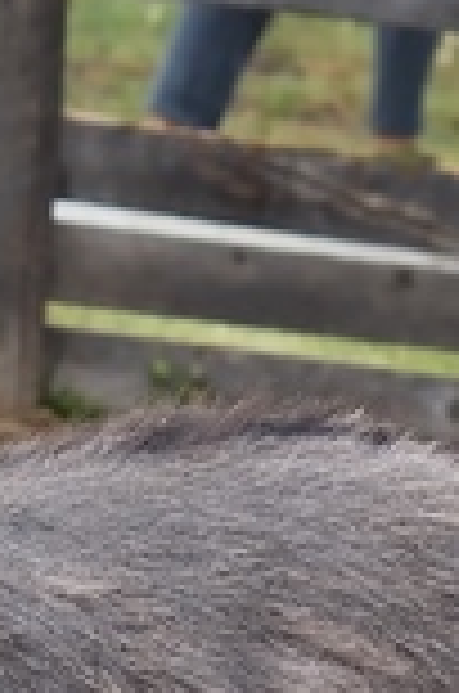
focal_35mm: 550
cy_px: 1323
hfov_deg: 2.5
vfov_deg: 3.7
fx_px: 10566
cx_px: -112
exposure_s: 1/160
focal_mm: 66
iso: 100
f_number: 5.6
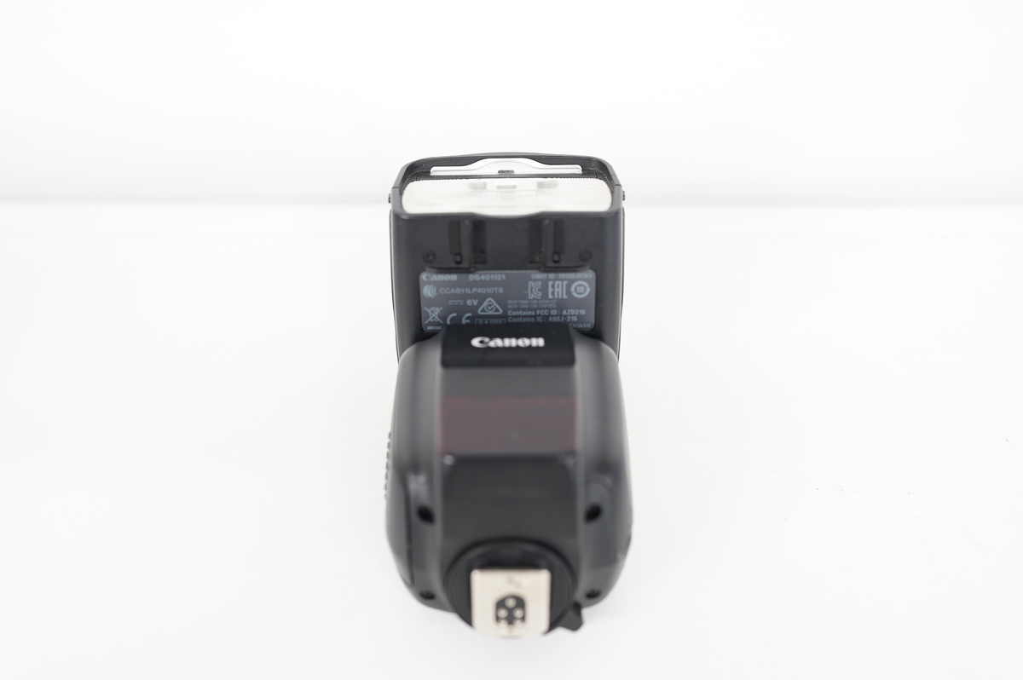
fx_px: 994
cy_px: 340
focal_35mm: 35
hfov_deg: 54.5
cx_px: 512
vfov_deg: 37.8
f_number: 2.8
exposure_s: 1/40
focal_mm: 35
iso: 500
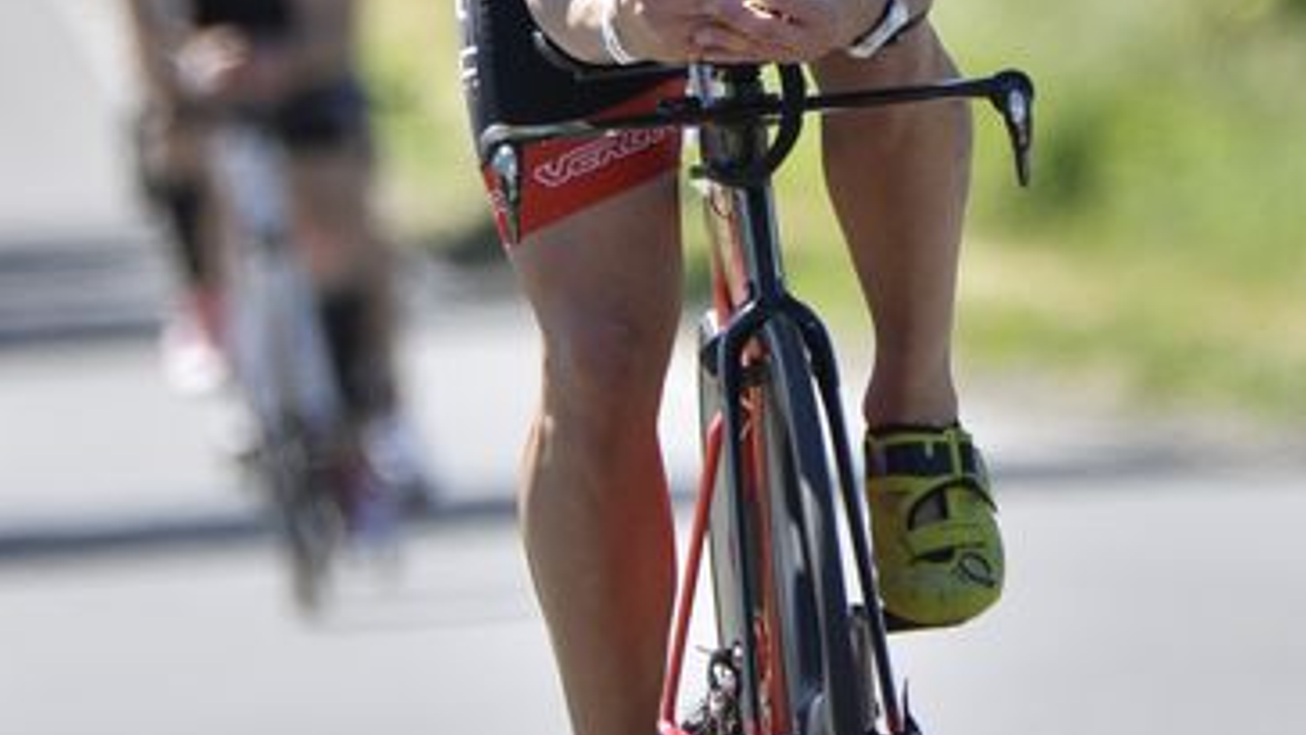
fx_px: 44824
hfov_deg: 1.7
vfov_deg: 0.9
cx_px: 384
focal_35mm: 1294
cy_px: -195
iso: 400
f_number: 6.3
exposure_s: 1/1600
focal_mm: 450
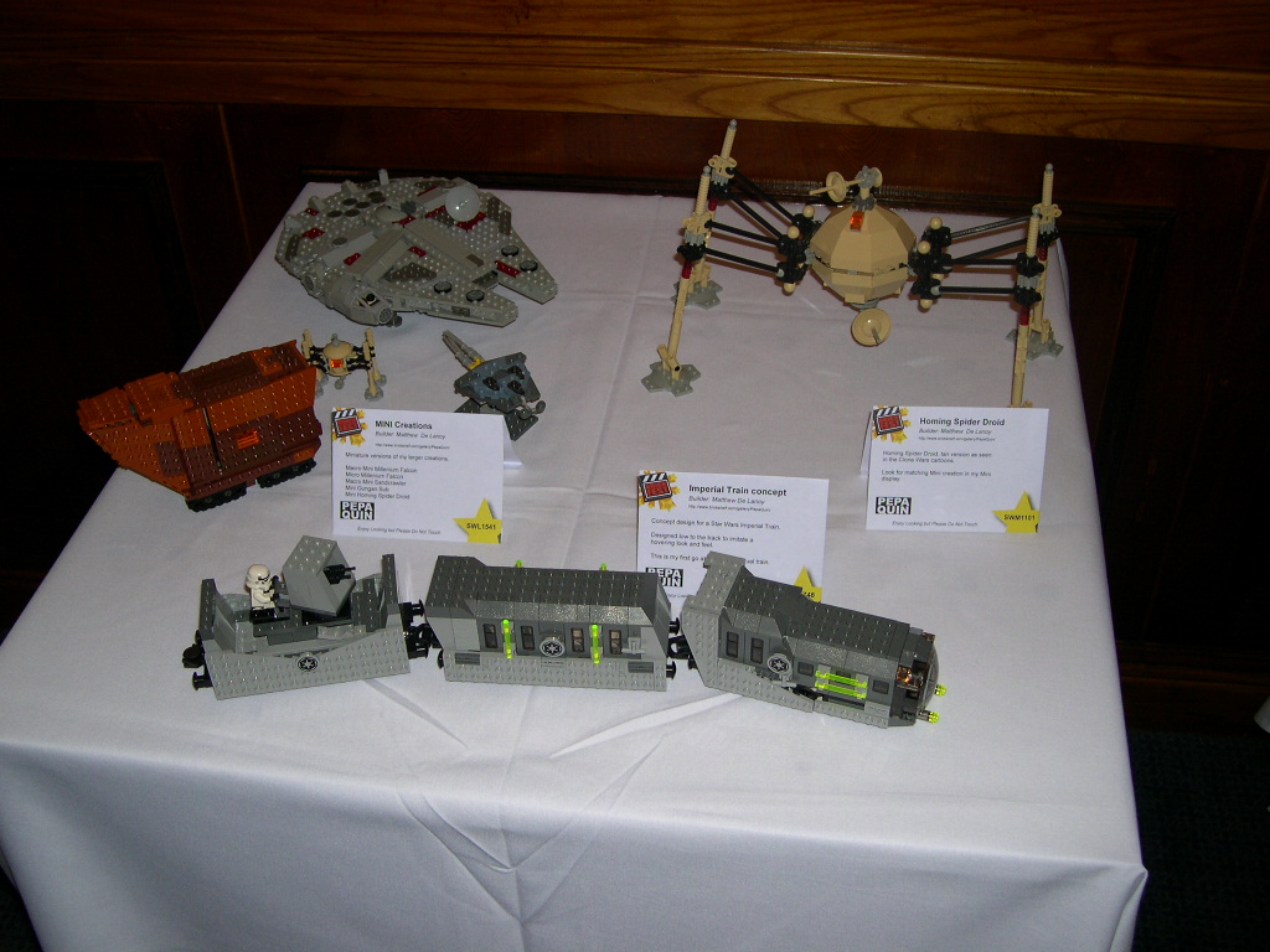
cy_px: 476
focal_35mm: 38
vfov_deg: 37.7
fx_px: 1394
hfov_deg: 49.0
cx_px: 635
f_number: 2.8
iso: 100
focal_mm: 8
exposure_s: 1/60
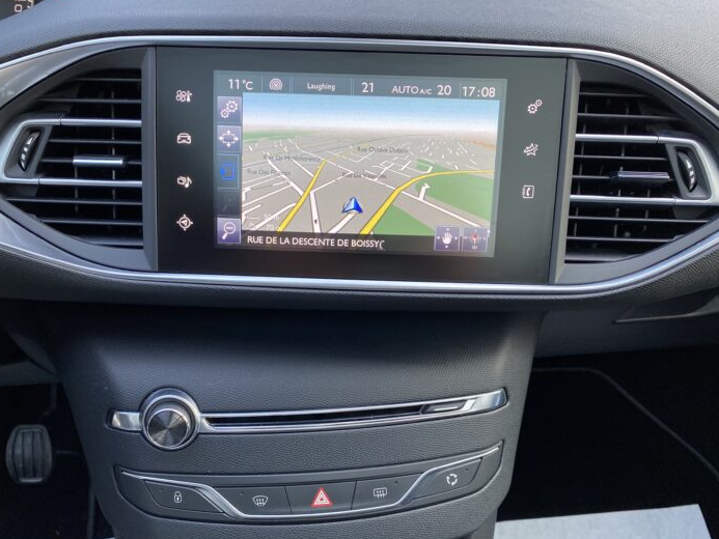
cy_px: 299
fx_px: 623
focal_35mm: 30
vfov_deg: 46.7
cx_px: 320
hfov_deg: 59.8
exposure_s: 1/111
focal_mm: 4.25
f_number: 1.8
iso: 100
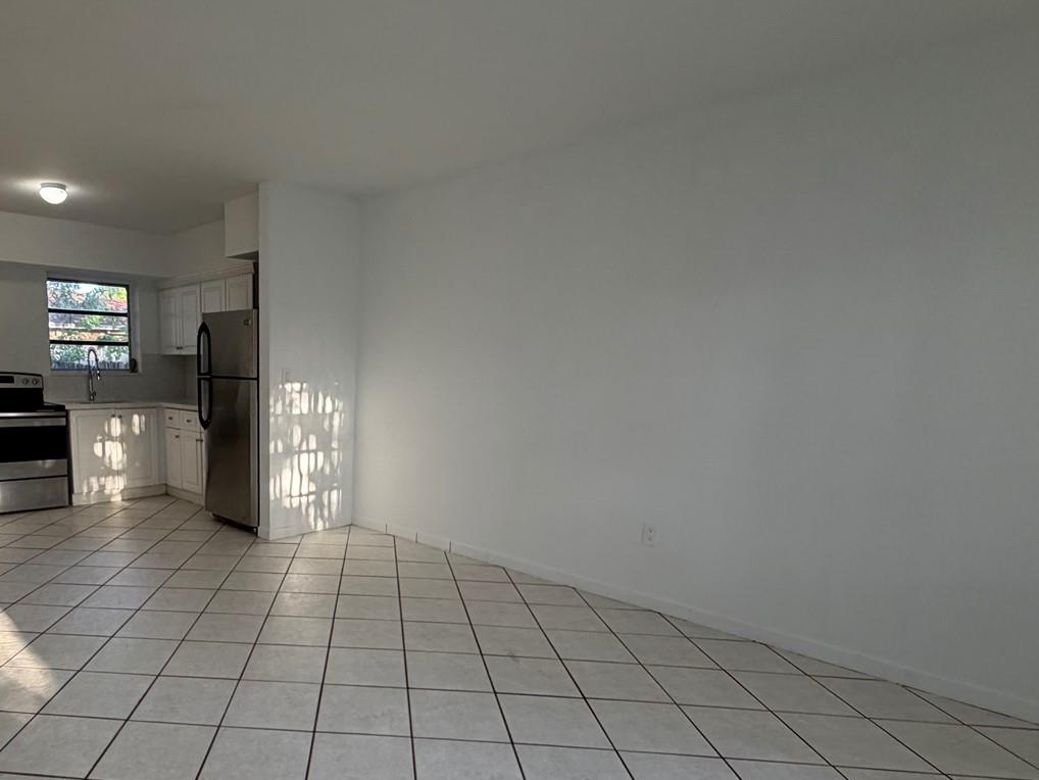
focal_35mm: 22
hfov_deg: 73.2
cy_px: 468
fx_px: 660
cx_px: 318
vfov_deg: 60.6
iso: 200
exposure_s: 1/120
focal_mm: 2.22
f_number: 2.2
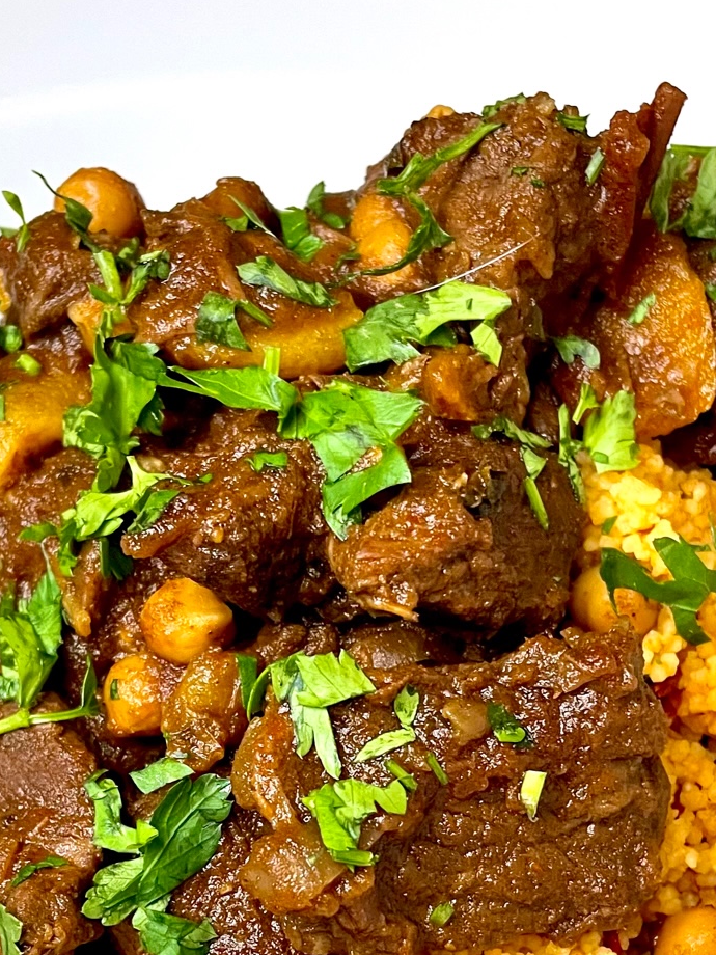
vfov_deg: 32.6
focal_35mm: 57
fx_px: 1572
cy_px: 800
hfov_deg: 25.7
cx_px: 347
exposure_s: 1/50
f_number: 1.6
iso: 100
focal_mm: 4.2
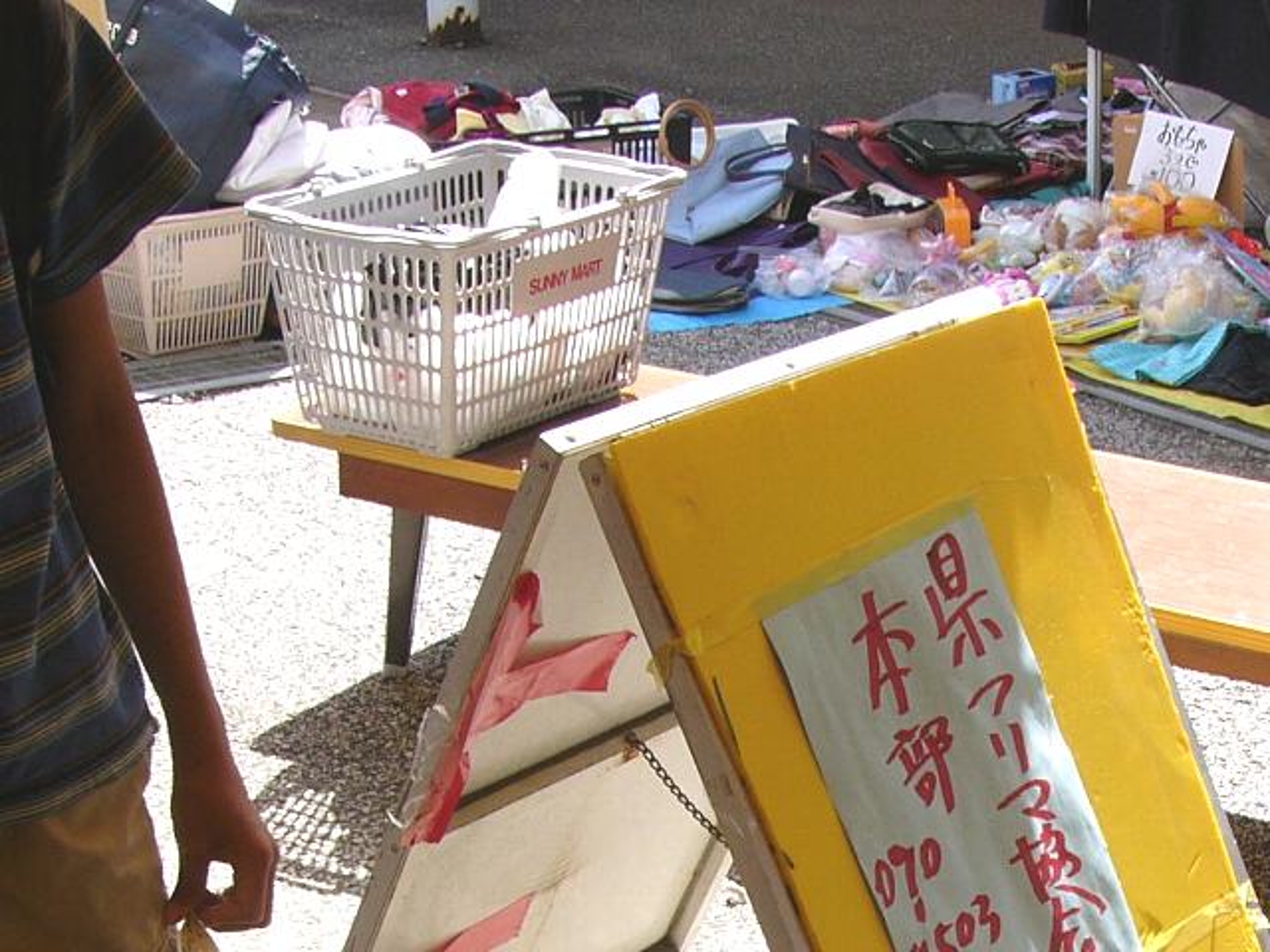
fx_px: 1321
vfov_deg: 39.7
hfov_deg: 51.4
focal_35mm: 36
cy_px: 476
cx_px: 635
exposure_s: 1/125
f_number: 3.3
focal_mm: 6
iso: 50
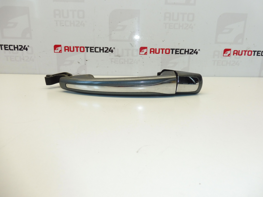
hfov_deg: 71.6
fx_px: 182
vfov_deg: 56.8
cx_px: 132
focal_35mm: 24
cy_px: 98
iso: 200
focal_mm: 4.3
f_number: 3.5
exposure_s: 1/125
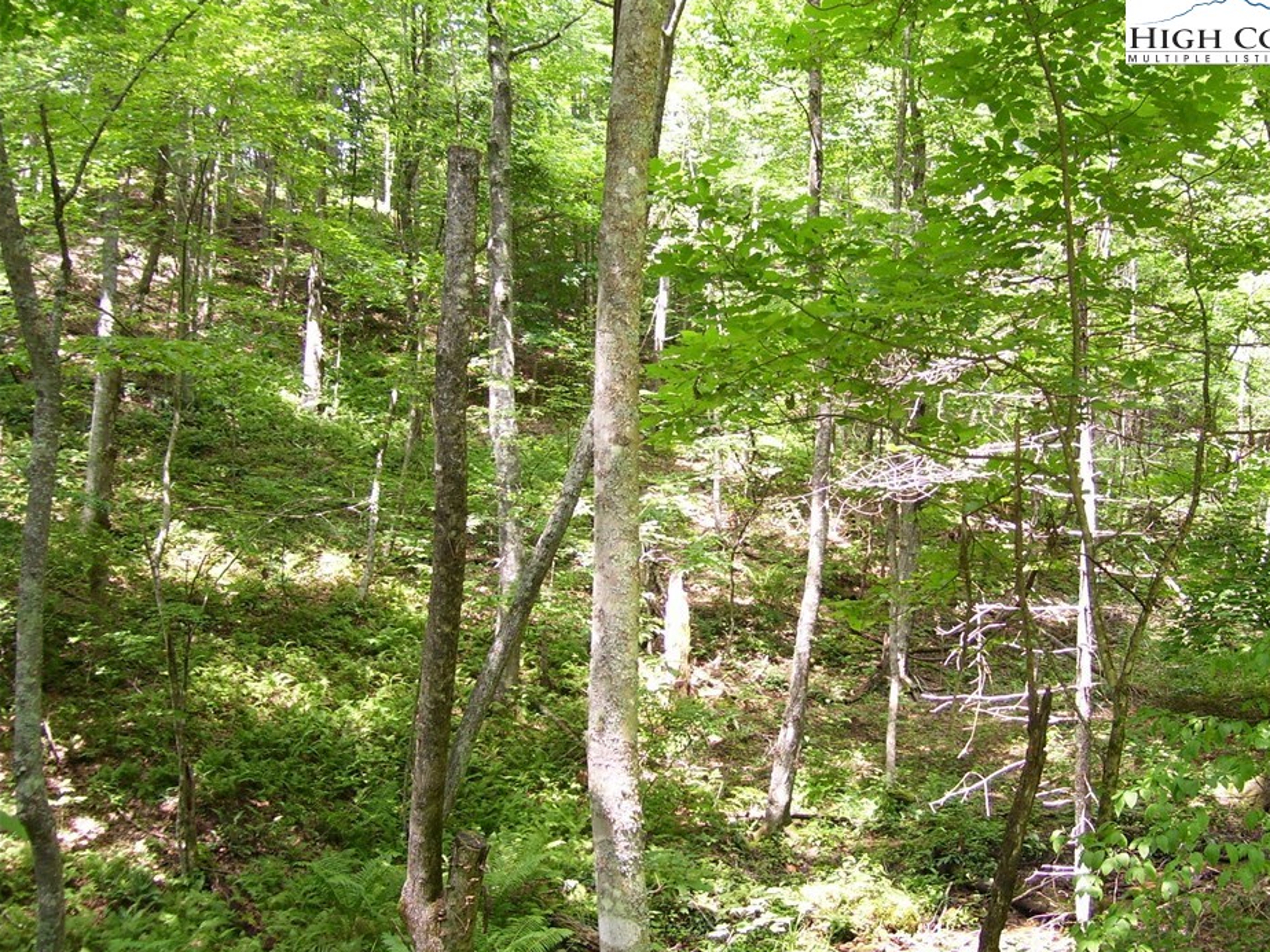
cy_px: 522
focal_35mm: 41
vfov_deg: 35.1
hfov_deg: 45.7
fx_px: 1504
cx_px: 702
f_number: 2.7
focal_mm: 6
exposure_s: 1/60
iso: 125
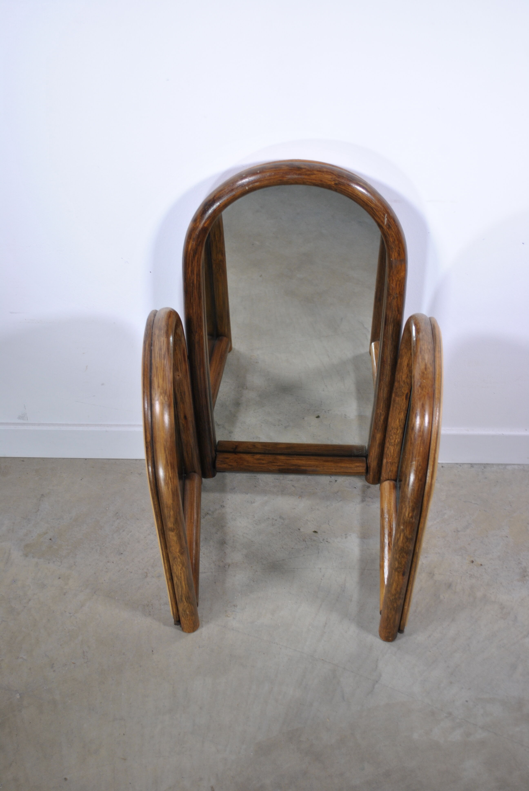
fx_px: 1055
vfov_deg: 41.1
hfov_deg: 28.2
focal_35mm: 48
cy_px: 396
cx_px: 264
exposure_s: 1/50
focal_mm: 32
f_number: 5
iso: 200
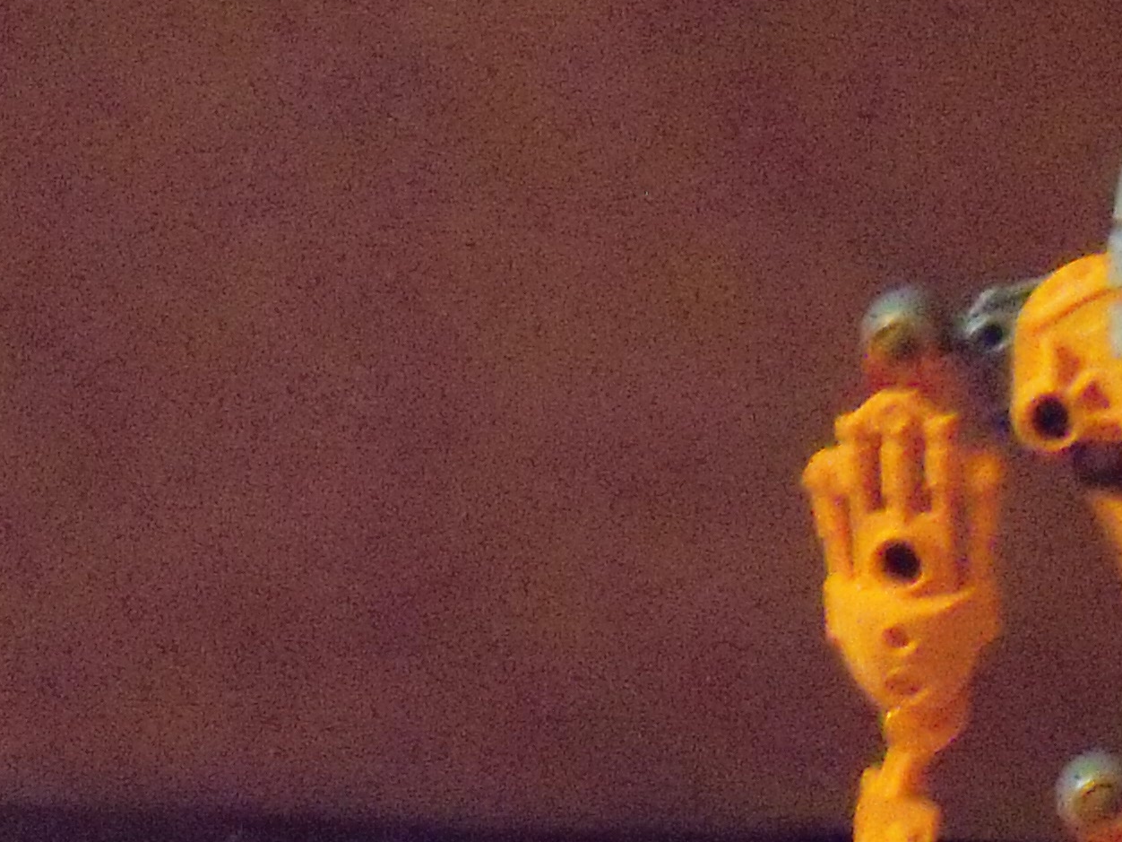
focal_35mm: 102
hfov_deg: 18.5
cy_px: 820
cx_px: 1269
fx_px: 3306
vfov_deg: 14.3
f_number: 3.5
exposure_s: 1/8
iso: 1600
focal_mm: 6.2
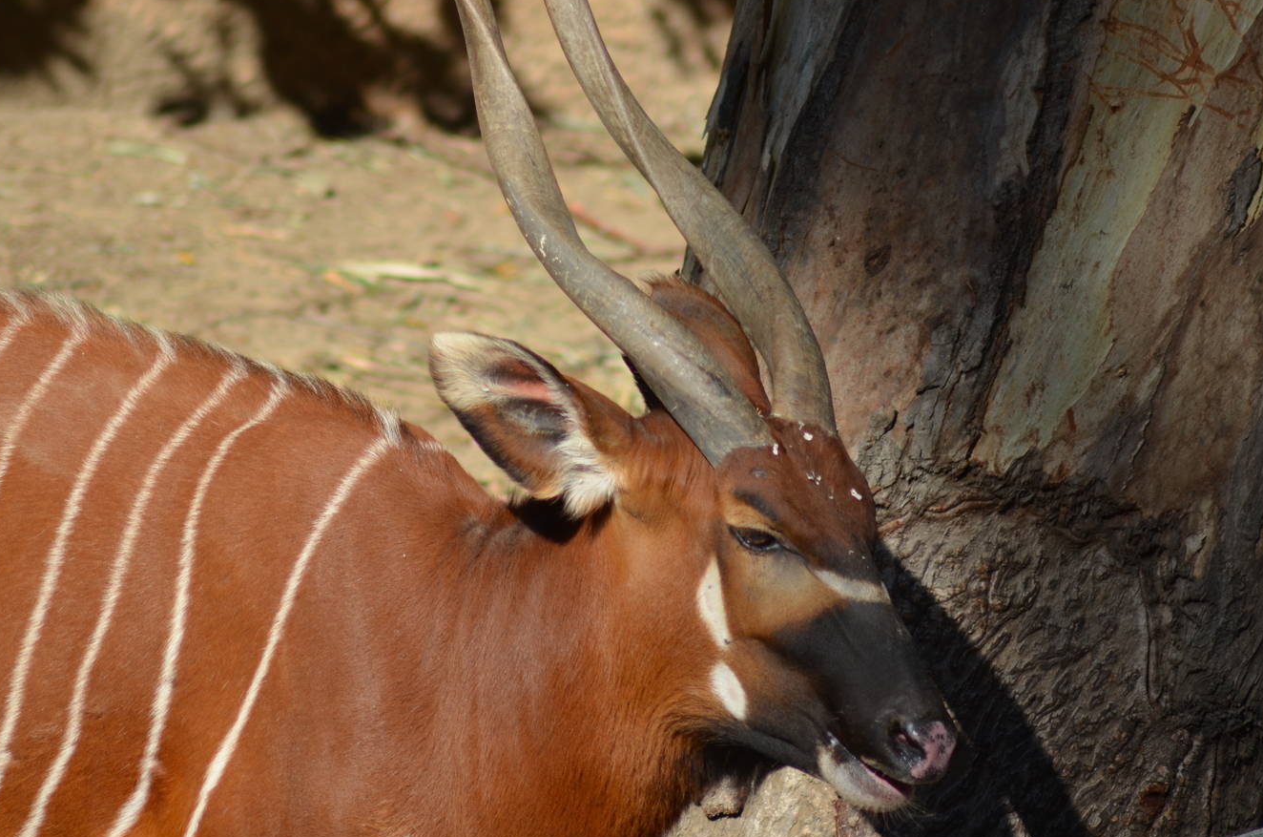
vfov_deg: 2.5
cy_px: 387
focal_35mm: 544
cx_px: 661
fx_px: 19046
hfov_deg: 3.8
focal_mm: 300
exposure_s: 1/1600
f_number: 5.6
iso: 400
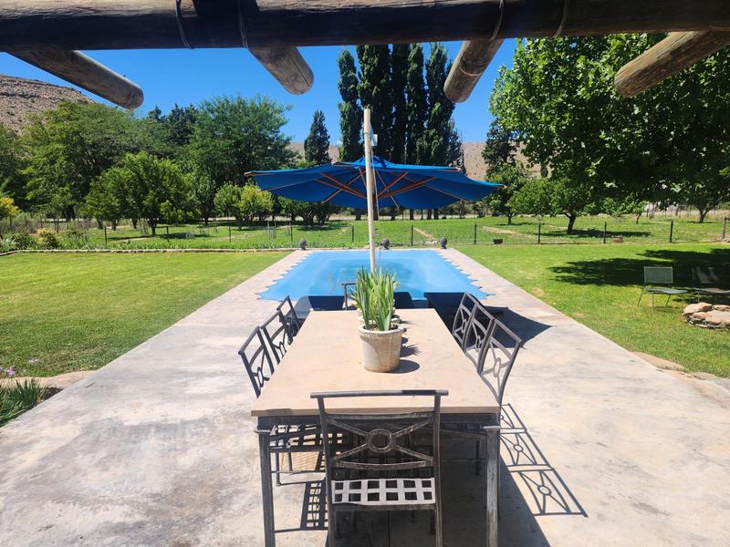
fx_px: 485
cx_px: 365
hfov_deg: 73.9
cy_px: 274
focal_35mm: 23
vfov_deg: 58.9
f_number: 1.8
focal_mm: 6.4
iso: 12
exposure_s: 1/814
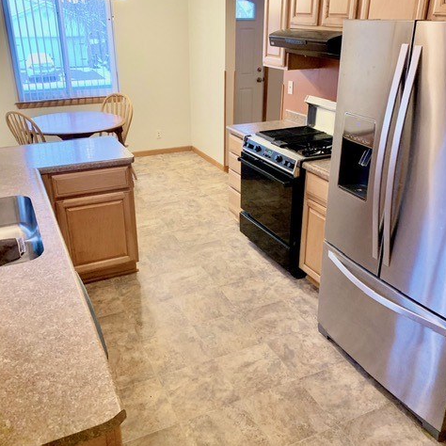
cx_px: 225
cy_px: 215
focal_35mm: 31
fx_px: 452
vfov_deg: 52.5
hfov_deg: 52.5
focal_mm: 4.25
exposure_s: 1/60
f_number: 1.8
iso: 250
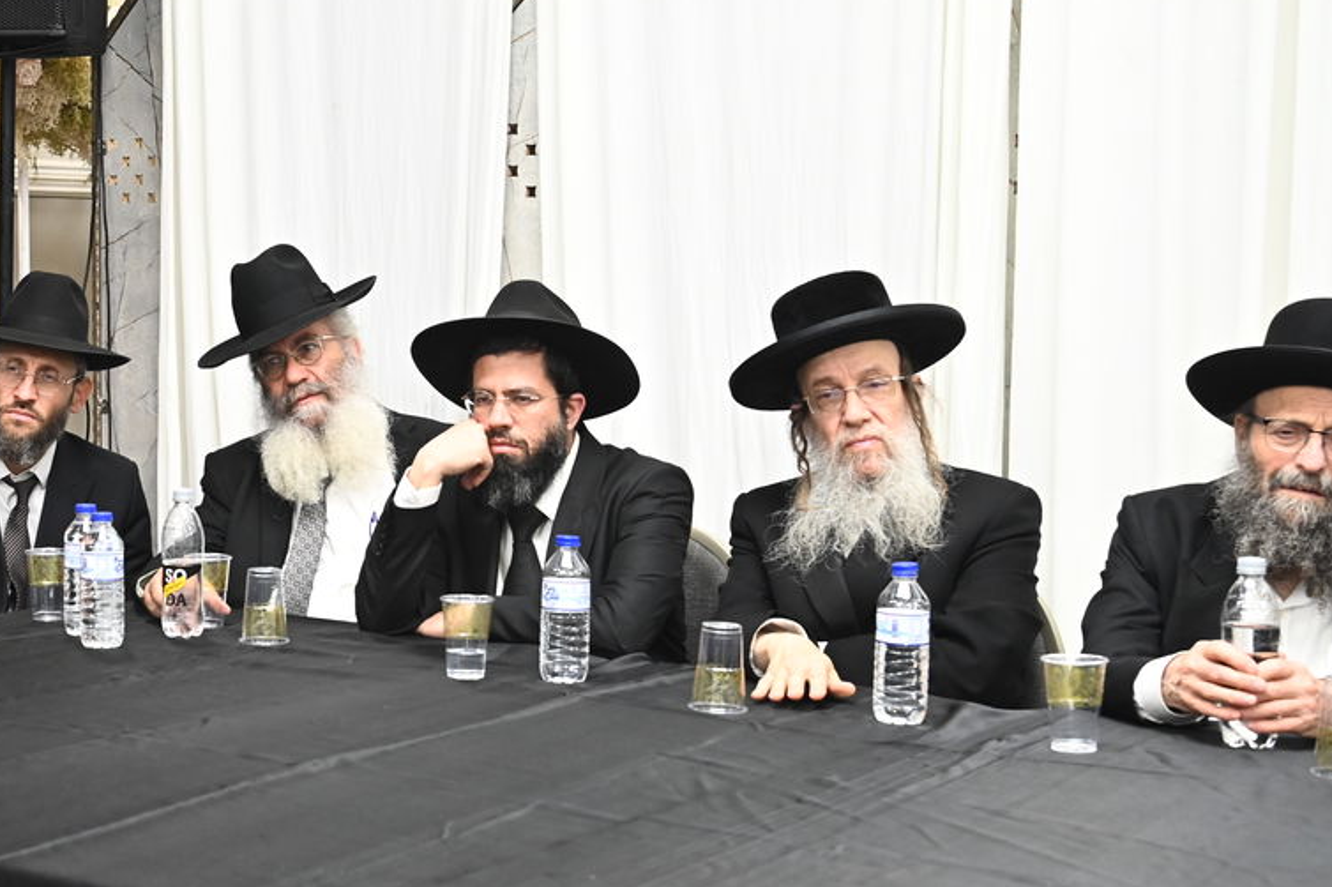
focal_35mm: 78
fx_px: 2885
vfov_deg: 17.5
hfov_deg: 25.4
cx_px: 207
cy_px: 474
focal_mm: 42
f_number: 4
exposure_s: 1/160
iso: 2000
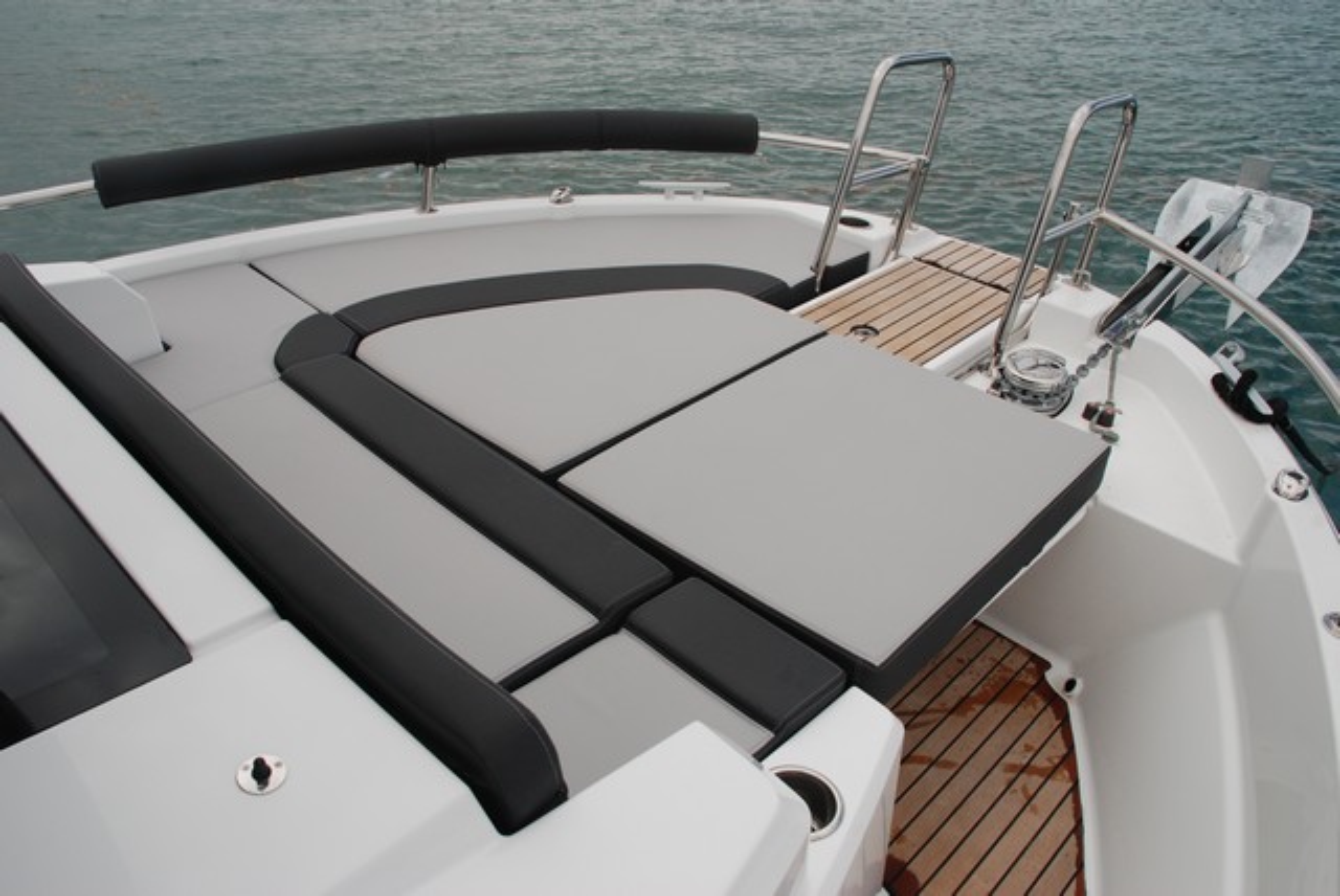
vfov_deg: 48.0
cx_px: 670
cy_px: 448
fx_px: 1006
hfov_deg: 67.3
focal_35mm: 27
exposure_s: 1/320
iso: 250
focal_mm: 18
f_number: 9
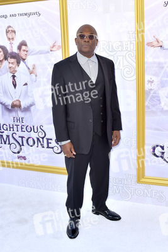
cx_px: 84
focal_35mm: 32
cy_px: 126
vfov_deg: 58.7
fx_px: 224
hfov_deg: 41.1
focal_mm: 32
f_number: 7.1
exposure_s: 1/250
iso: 320
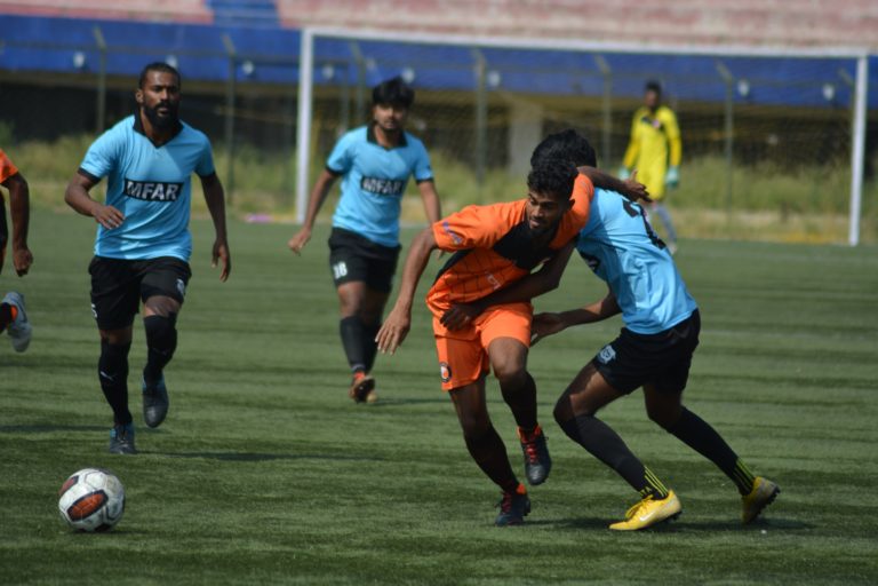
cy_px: 293
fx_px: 8414
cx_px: 439
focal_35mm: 345
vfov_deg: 4.0
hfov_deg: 6.0
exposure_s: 1/1000
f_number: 5
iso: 100
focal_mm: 230
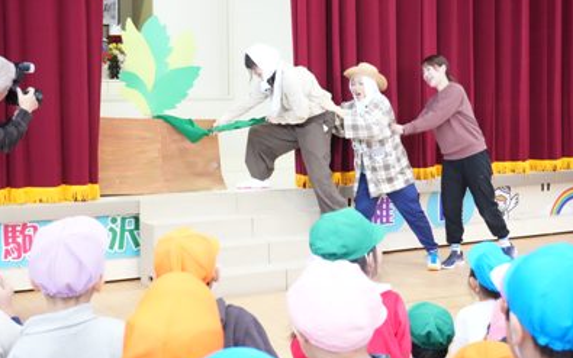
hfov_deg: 33.0
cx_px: 286
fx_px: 968
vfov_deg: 21.0
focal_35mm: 62
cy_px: 170
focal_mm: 40
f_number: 5.6
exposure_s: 1/571
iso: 12800
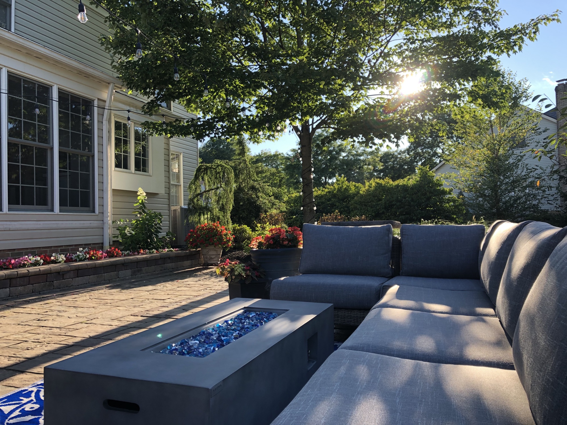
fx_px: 459
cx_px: 284
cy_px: 212
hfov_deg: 63.4
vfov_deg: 49.7
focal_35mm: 28
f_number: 1.8
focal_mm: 4
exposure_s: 1/342
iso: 20
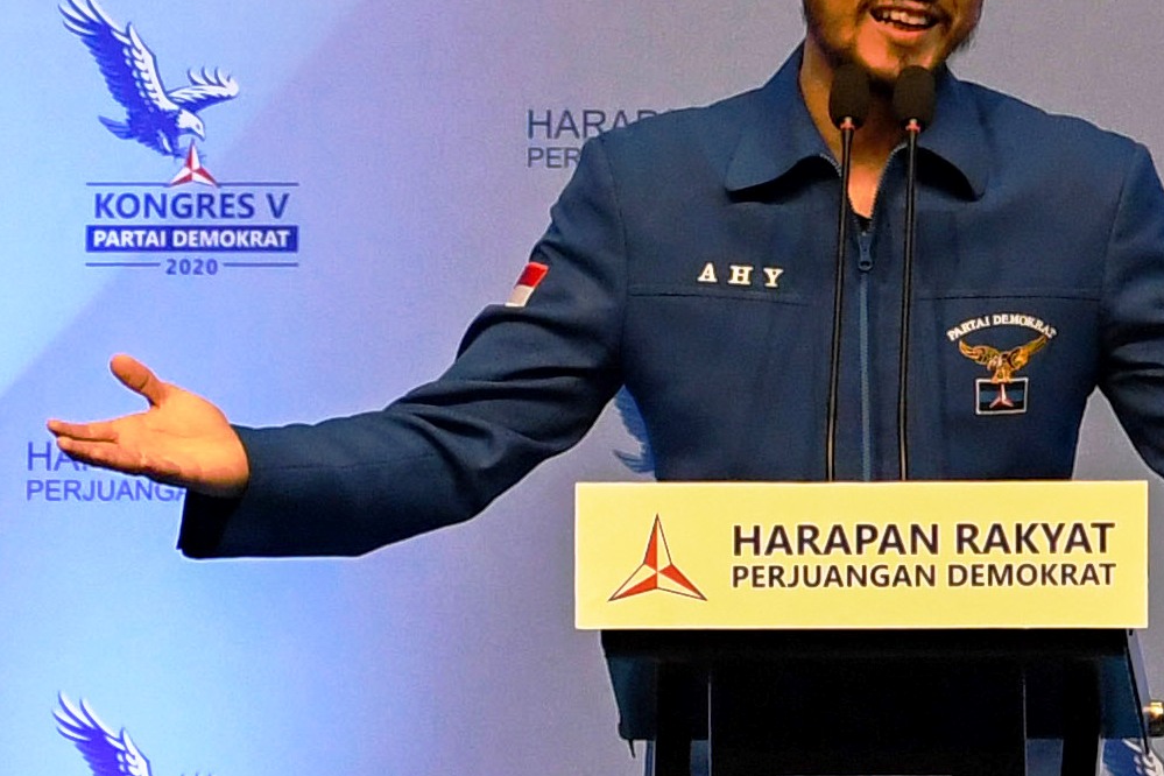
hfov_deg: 5.1
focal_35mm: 404
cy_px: 343
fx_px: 13062
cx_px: 896
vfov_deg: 3.4
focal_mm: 150
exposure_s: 1/400
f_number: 4
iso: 2000
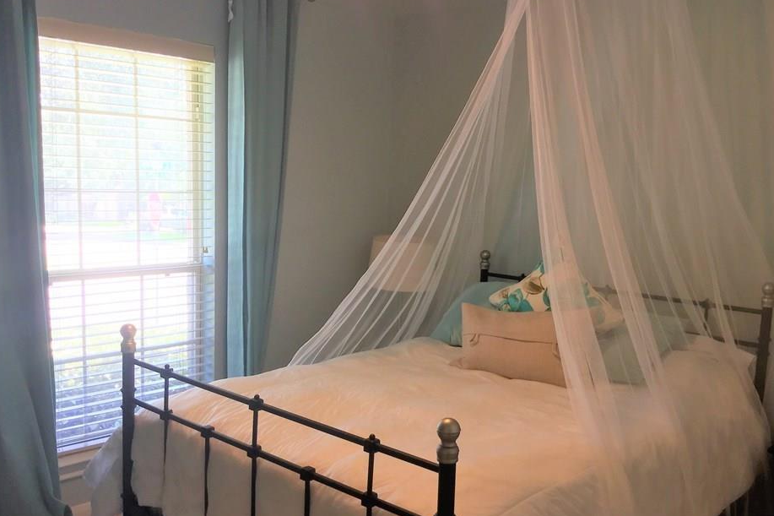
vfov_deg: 36.8
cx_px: 396
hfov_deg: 53.1
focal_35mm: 36
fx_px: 774
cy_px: 284
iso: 50
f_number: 2.4
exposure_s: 1/30
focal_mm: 3.3
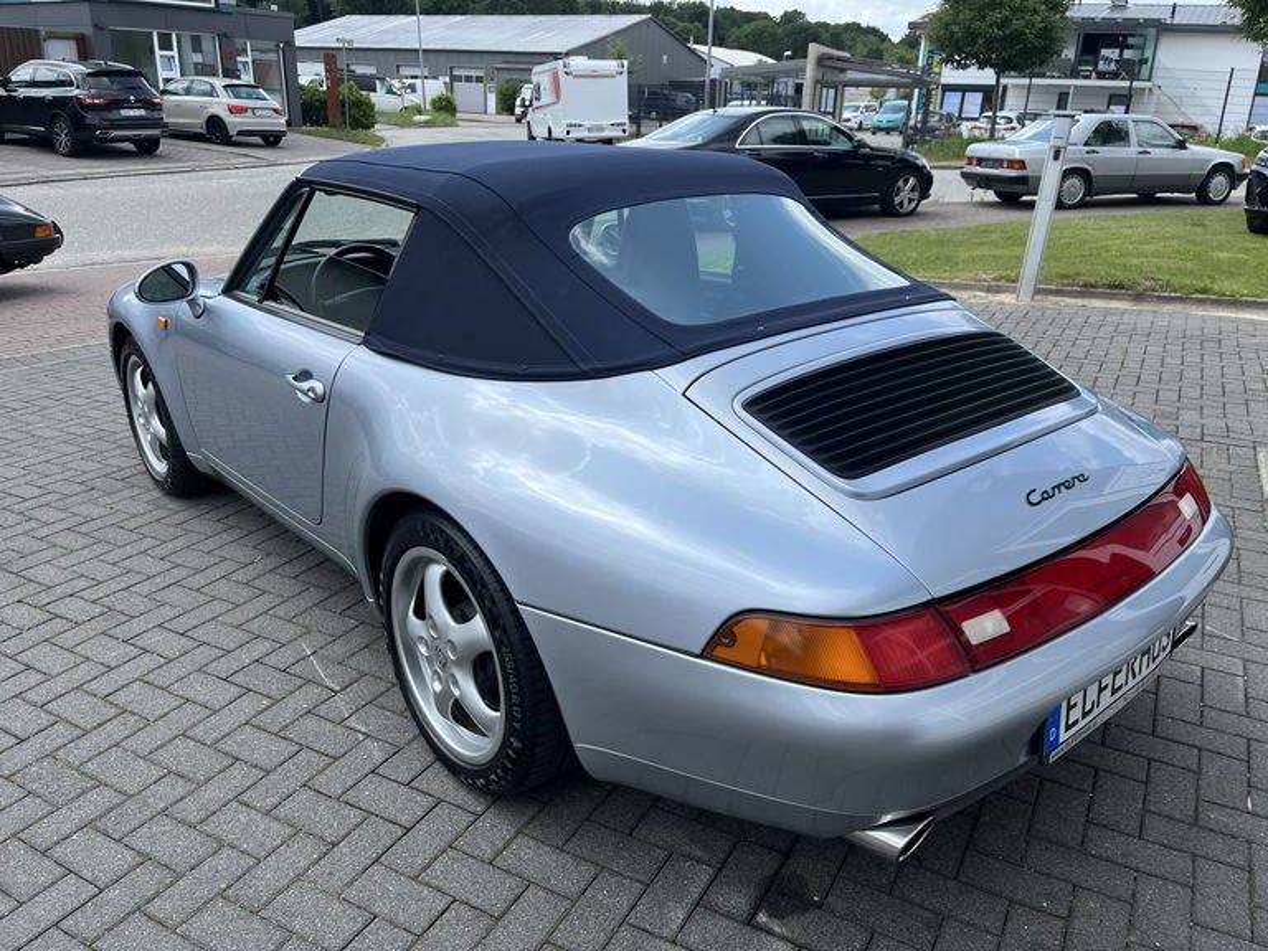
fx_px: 952
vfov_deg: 53.1
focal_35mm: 26
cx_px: 634
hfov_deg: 67.3
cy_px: 476
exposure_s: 1/2513
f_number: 1.6
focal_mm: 5.1
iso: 50
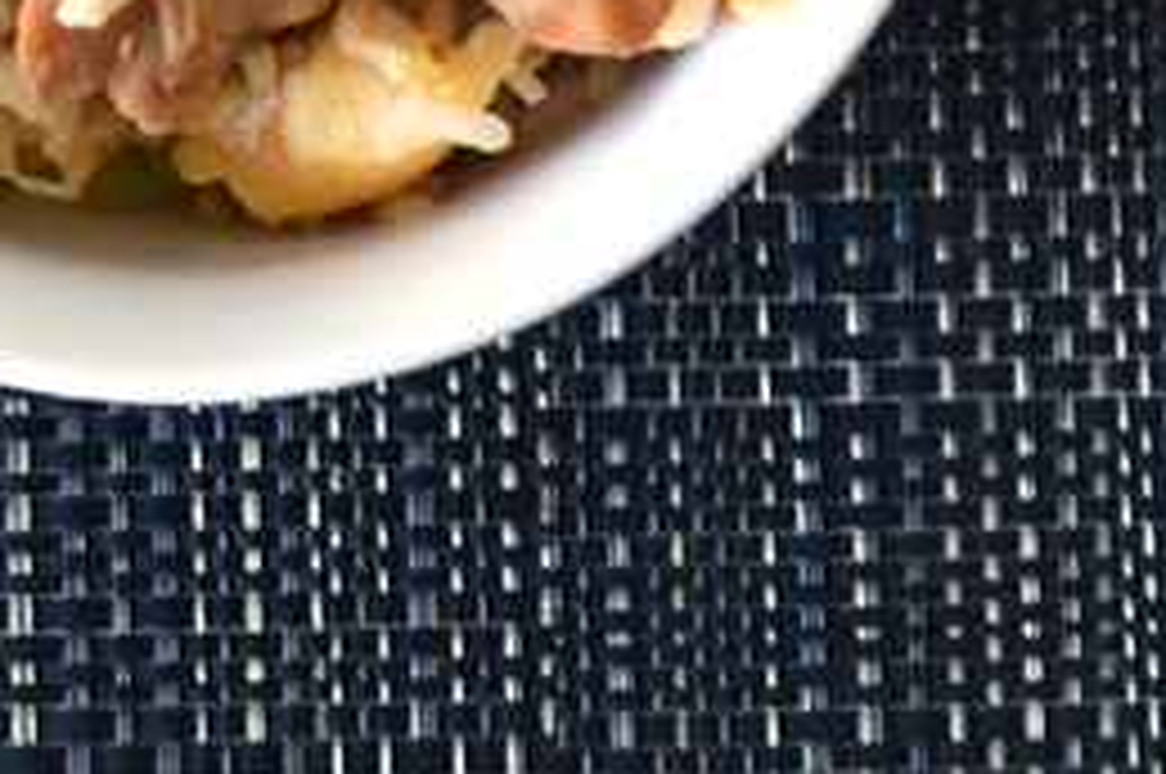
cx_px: 302
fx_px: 5911
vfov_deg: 7.3
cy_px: -567
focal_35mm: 183
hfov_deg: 11.2
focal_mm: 35
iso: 800
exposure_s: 1/40
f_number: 4.5
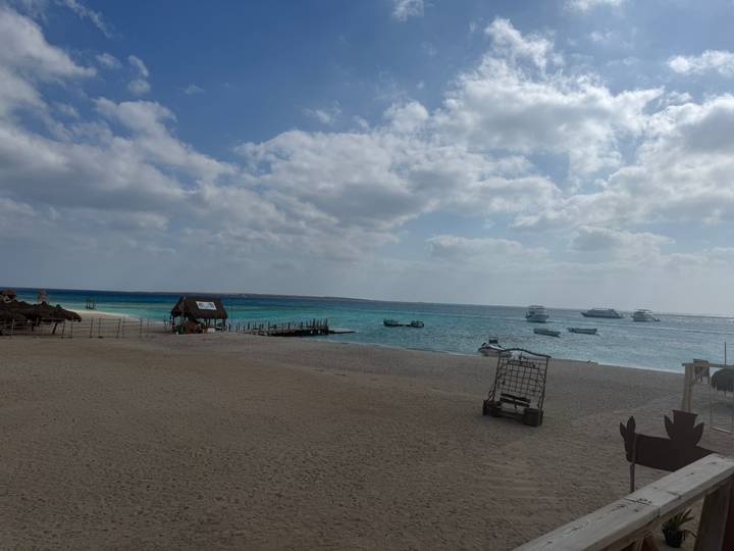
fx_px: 509
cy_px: 276
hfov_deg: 71.6
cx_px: 367
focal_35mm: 24
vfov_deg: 56.8
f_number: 1.78
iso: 50
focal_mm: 6.76
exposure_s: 1/12346
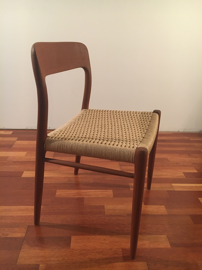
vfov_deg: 61.7
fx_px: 226
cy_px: 135
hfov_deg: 48.2
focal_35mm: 29
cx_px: 101
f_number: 2.2
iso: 250
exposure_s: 1/33
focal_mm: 4.15
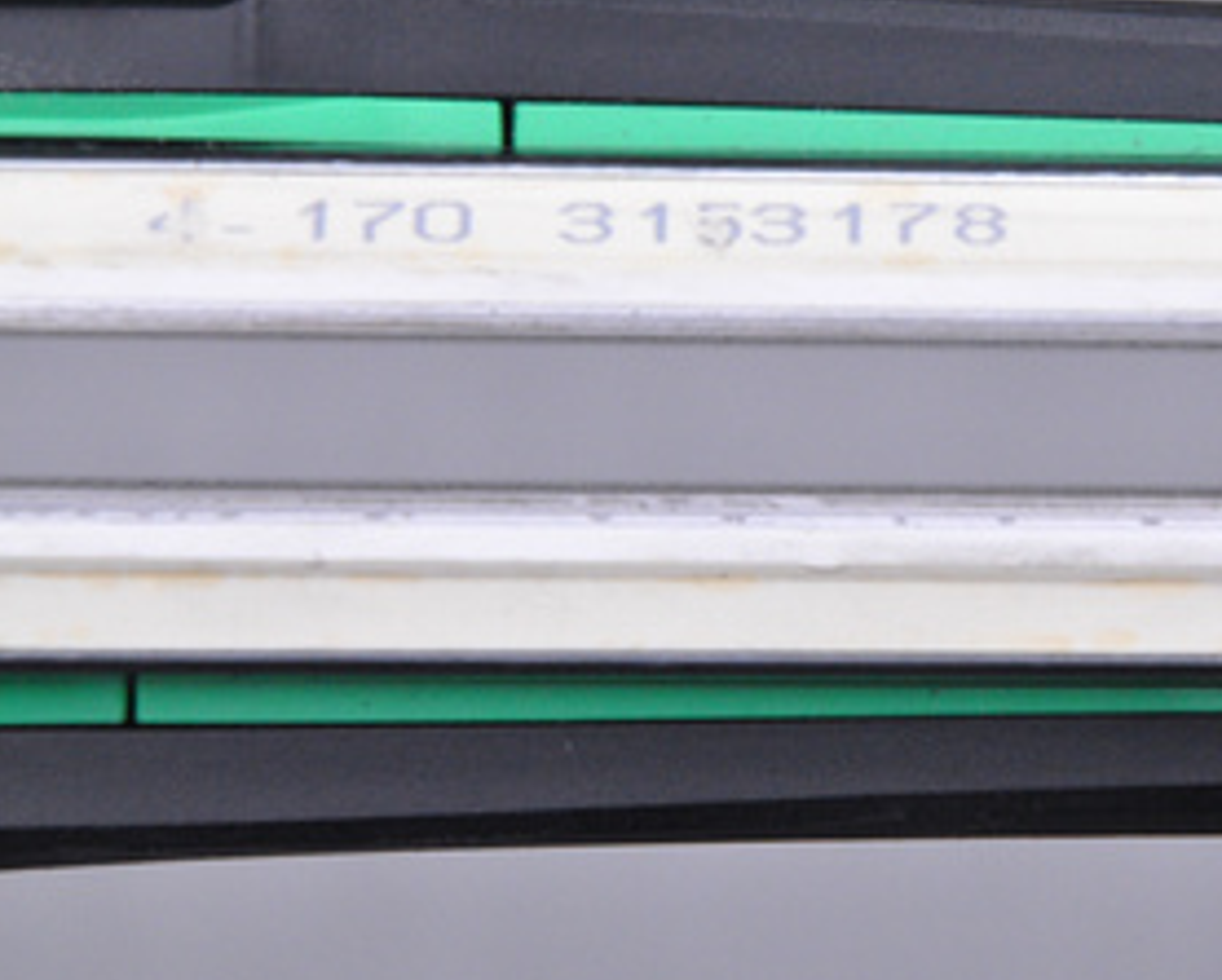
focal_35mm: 240
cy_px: 395
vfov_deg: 6.5
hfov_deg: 8.0
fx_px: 8677
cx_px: 979
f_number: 9.5
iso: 3200
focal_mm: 105
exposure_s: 1/125
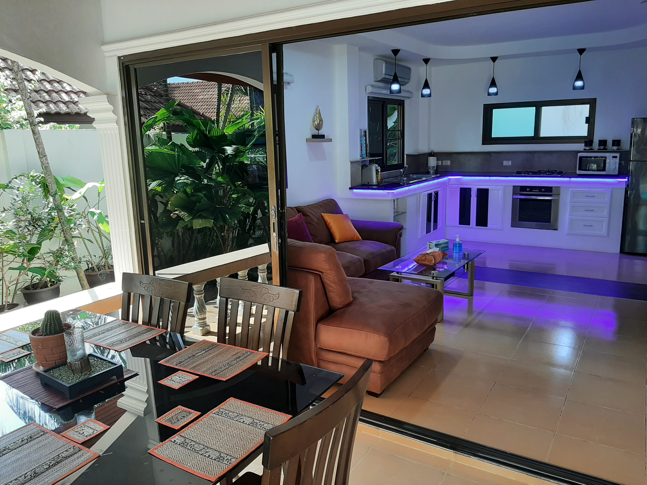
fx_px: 486
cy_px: 242
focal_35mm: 26
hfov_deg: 67.3
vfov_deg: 53.1
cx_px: 324
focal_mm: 3.93
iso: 40
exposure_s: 1/100
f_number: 1.7
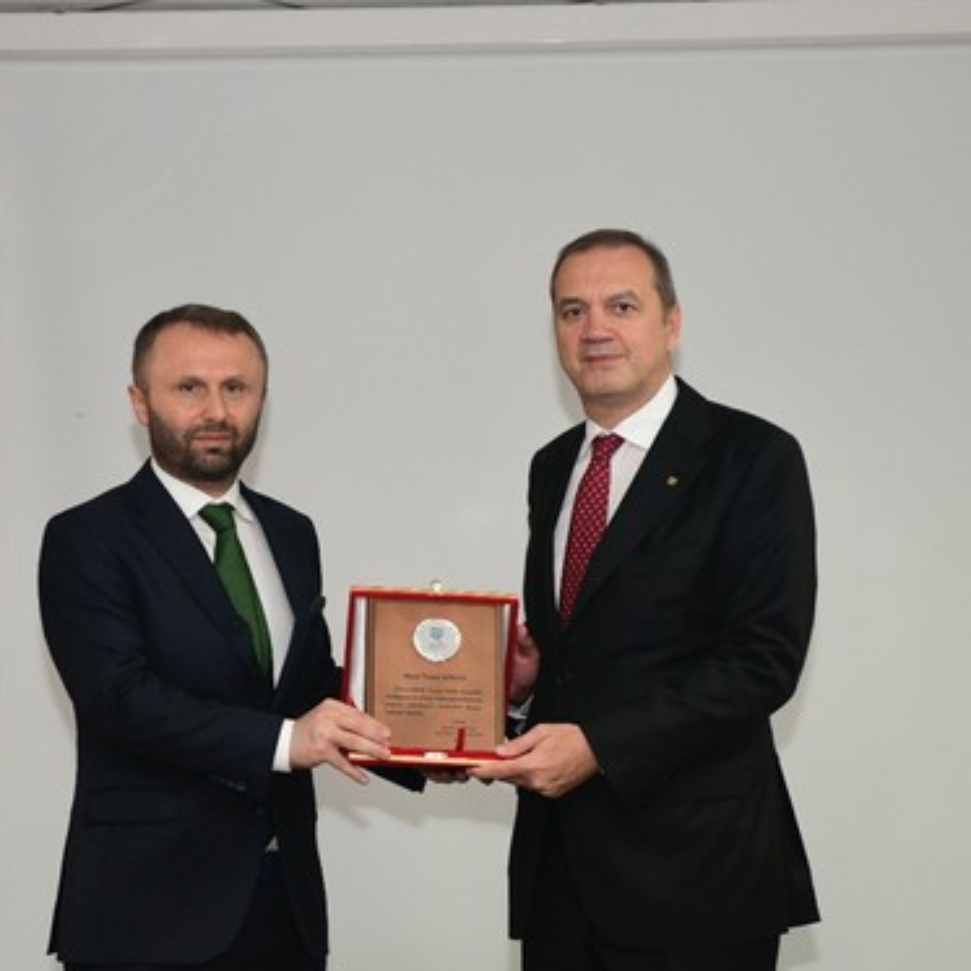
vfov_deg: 14.8
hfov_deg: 14.8
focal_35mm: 118
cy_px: 506
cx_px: 396
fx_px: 3745
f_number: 3.5
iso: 1000
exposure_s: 1/60
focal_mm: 70
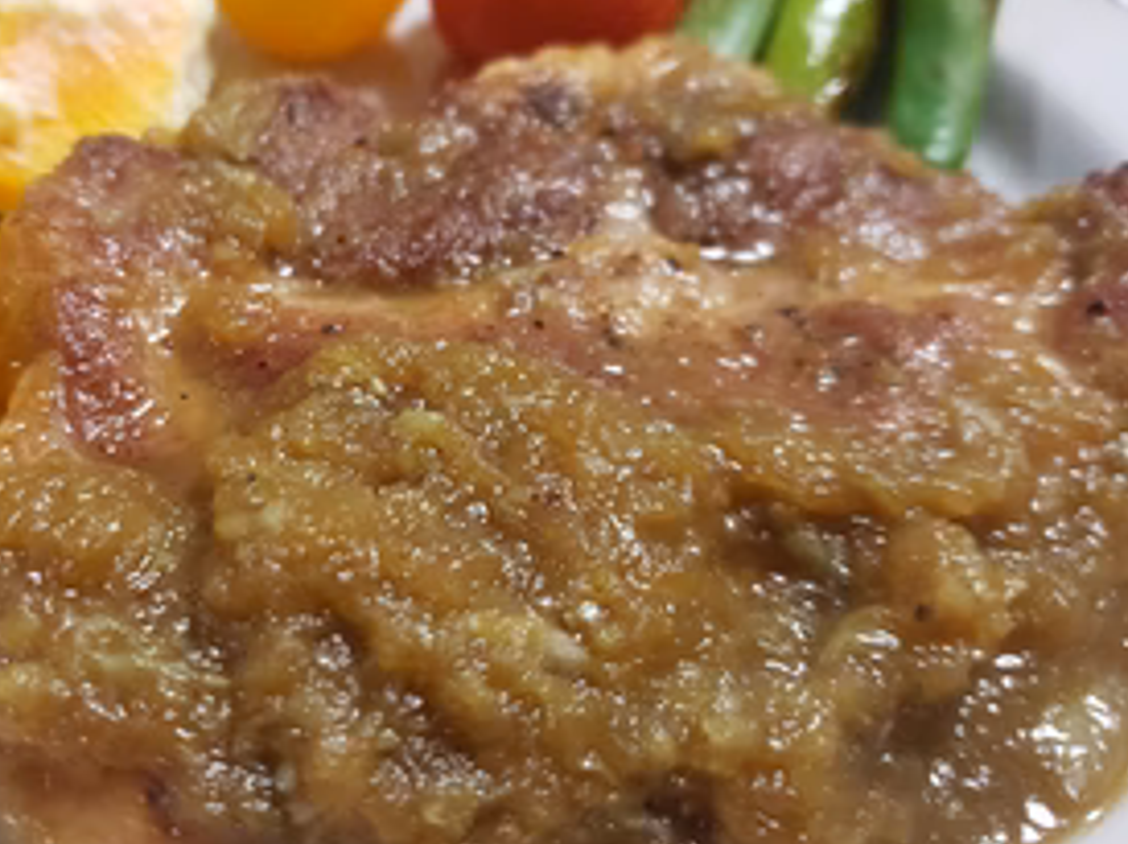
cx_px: 412
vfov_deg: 37.6
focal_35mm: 38
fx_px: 1237
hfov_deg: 48.5
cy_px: 366
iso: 250
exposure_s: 1/33
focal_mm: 4.3
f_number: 1.5
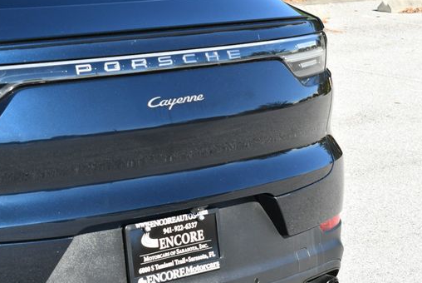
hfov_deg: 16.9
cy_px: 135
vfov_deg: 11.4
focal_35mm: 121
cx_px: 160
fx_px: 1420
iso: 200
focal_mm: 48
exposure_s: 1/250
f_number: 7.1
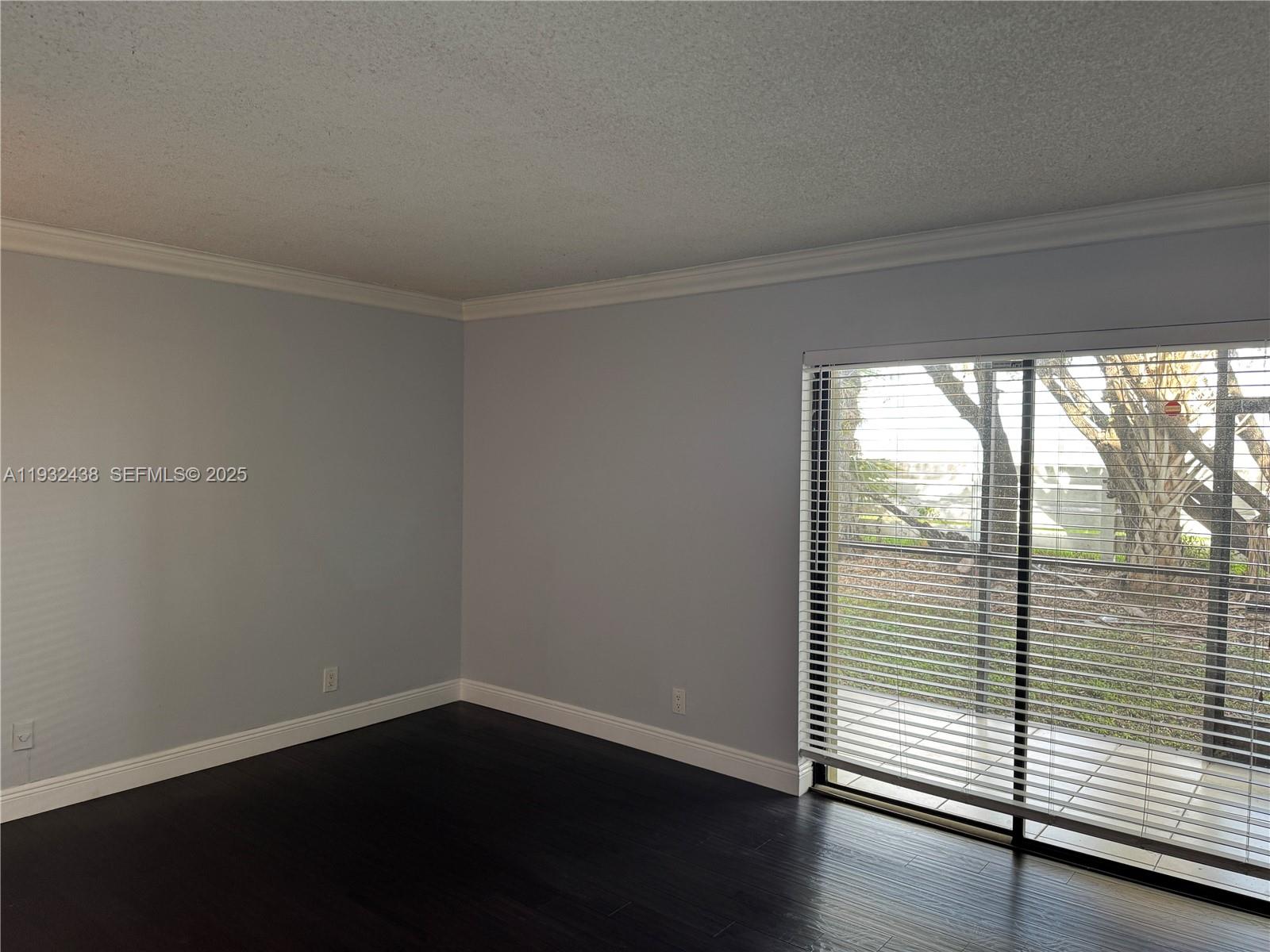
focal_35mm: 24
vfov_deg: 56.8
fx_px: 881
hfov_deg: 71.6
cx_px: 635
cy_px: 476
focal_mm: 6.76
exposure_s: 1/60
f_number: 1.78
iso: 125
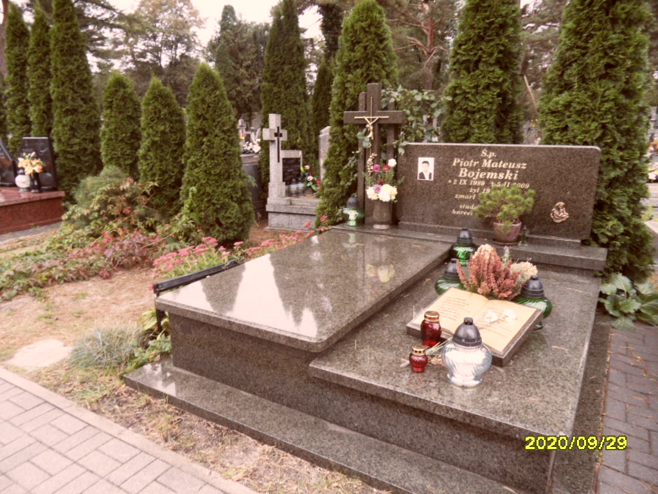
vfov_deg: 56.8
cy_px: 247
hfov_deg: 71.6
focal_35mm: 24
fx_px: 456
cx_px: 329
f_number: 3.2
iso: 100
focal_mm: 3.9
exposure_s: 1/60
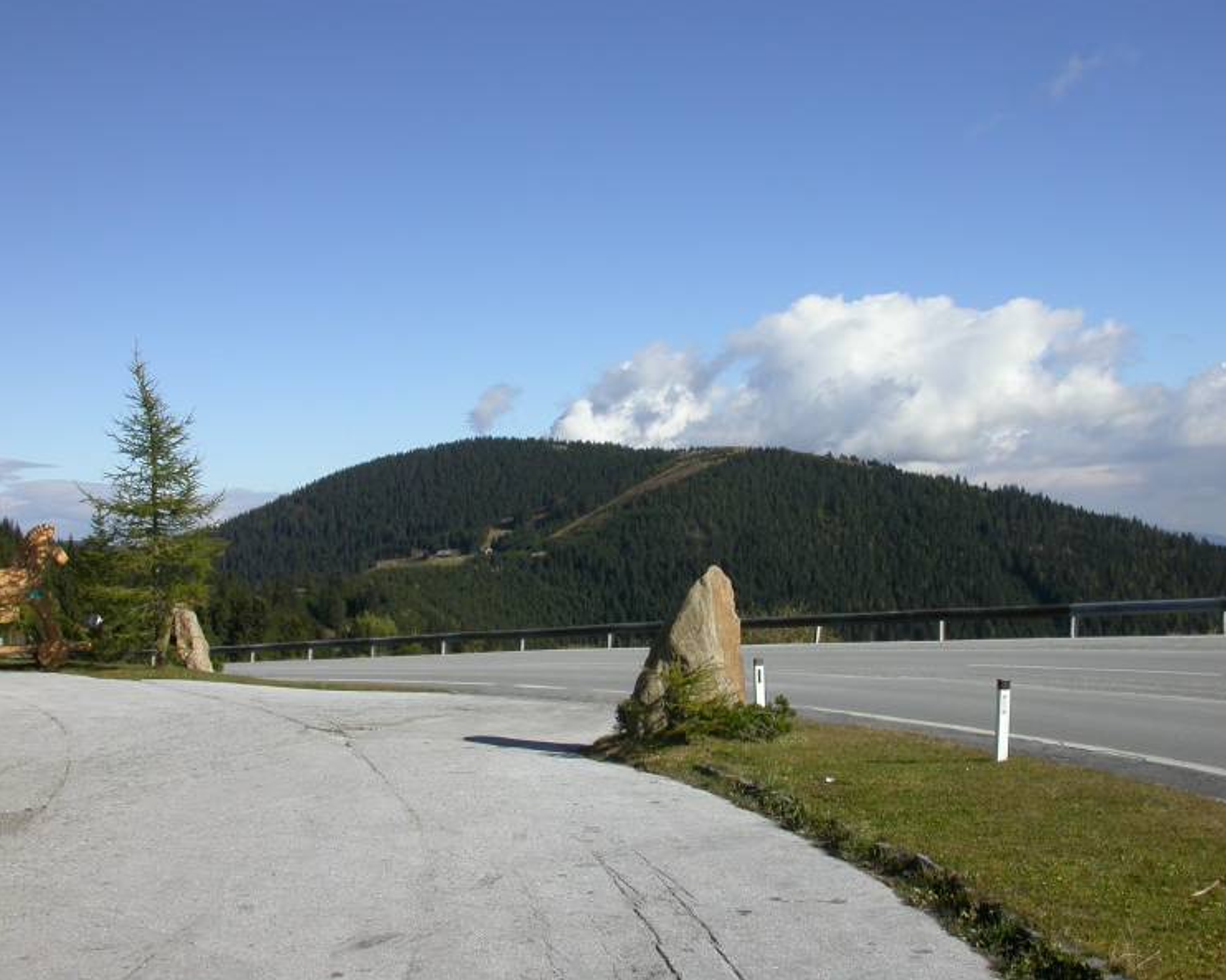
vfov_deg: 37.3
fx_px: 1451
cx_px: 606
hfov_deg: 45.8
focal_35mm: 40
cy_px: 486
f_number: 7.5
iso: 100
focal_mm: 7.85
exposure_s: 1/344
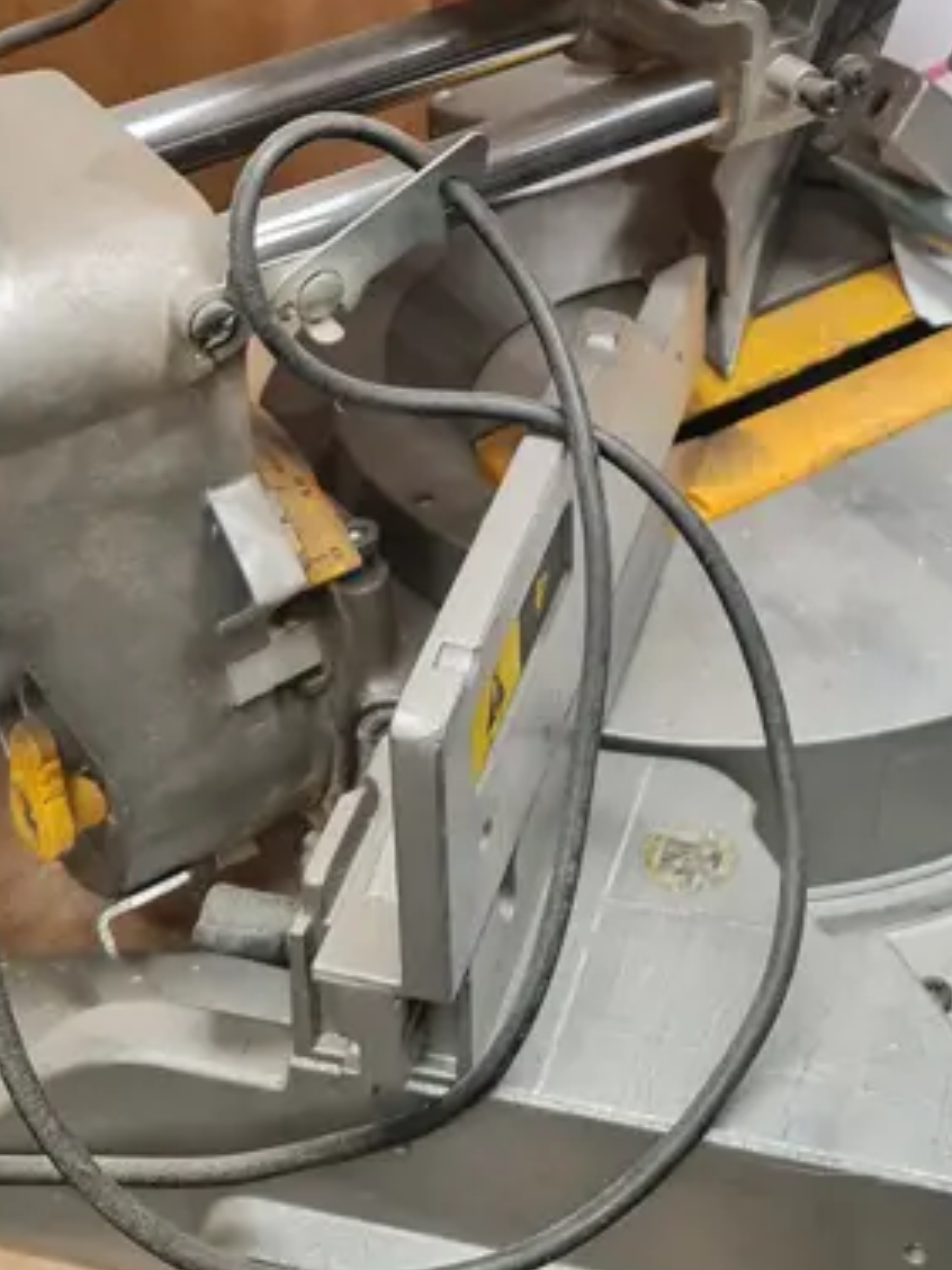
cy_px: -14
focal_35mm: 68
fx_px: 2493
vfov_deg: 26.9
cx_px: 658
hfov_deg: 21.5
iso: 320
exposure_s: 1/100
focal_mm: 7
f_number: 1.8
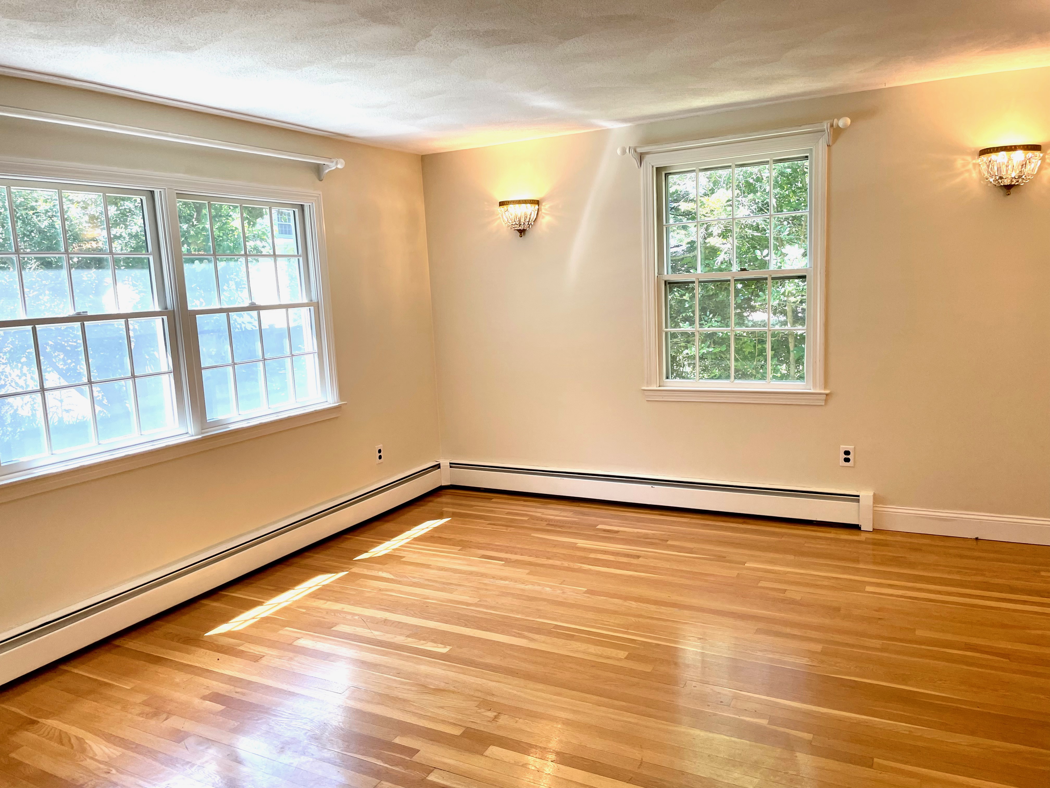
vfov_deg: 53.1
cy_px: 394
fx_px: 789
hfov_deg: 67.3
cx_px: 525
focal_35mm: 26
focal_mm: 4.2
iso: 50
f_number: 1.6
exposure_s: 1/120
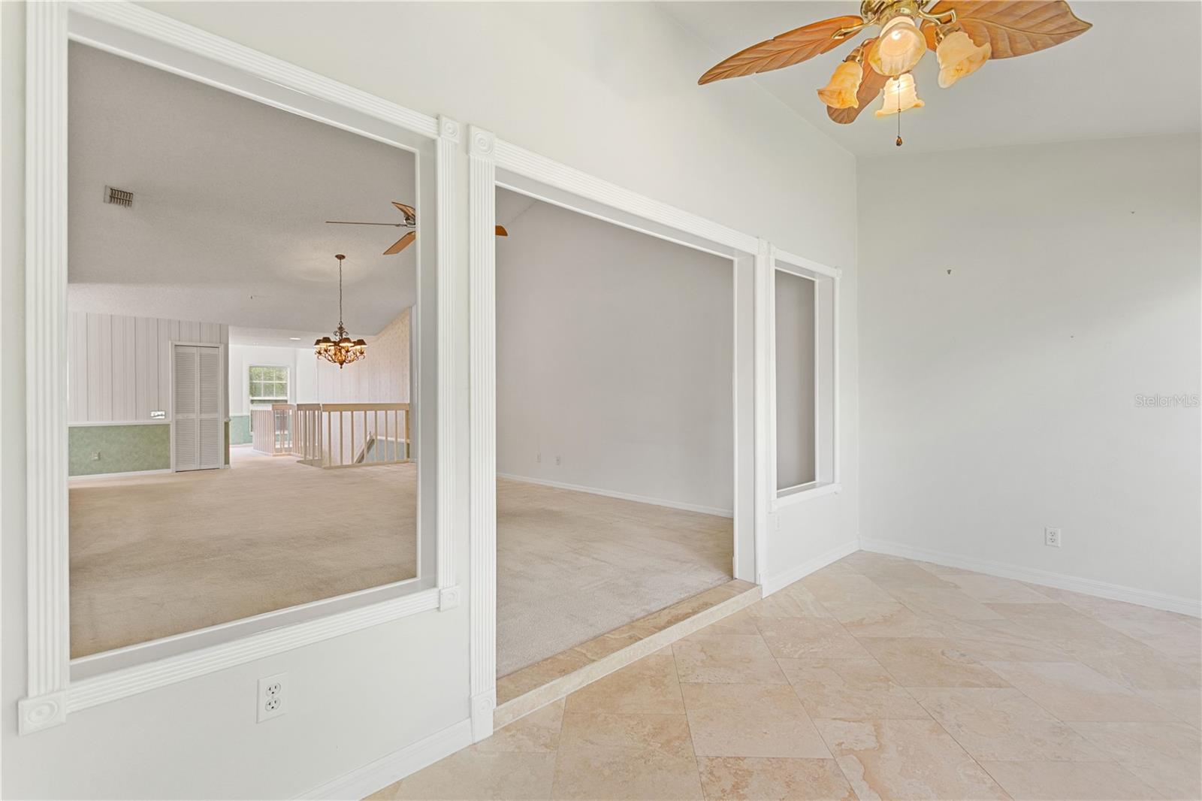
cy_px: 400
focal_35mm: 15
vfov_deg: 77.3
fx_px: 501
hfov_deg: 100.4
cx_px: 601
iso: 400
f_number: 4.5
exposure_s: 1/6
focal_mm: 10
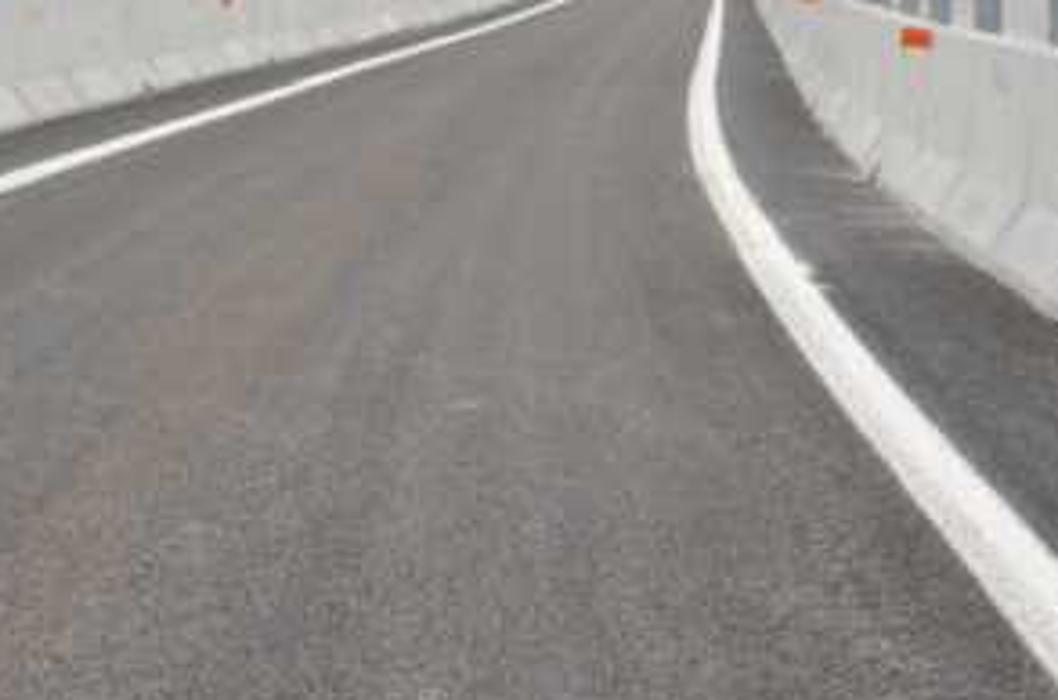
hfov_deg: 25.9
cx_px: 350
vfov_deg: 17.3
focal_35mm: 78
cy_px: 152
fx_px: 2287
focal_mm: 24
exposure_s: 1/160
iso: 1250
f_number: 14
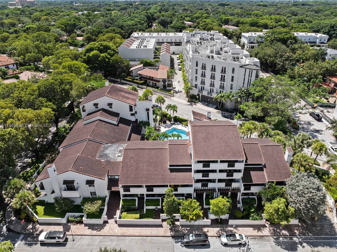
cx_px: 168
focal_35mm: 24
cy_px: 126
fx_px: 233
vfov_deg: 56.7
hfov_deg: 71.6
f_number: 2.8
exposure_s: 1/1000
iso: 130
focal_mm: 12.29
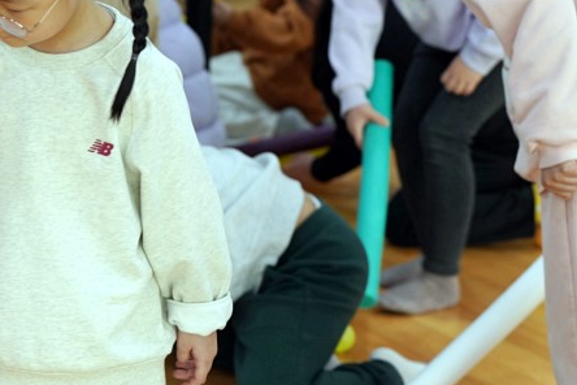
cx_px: 60
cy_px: 299
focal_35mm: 142
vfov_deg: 9.6
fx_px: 2276
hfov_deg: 14.3
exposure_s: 1/160
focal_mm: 70
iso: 640
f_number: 4
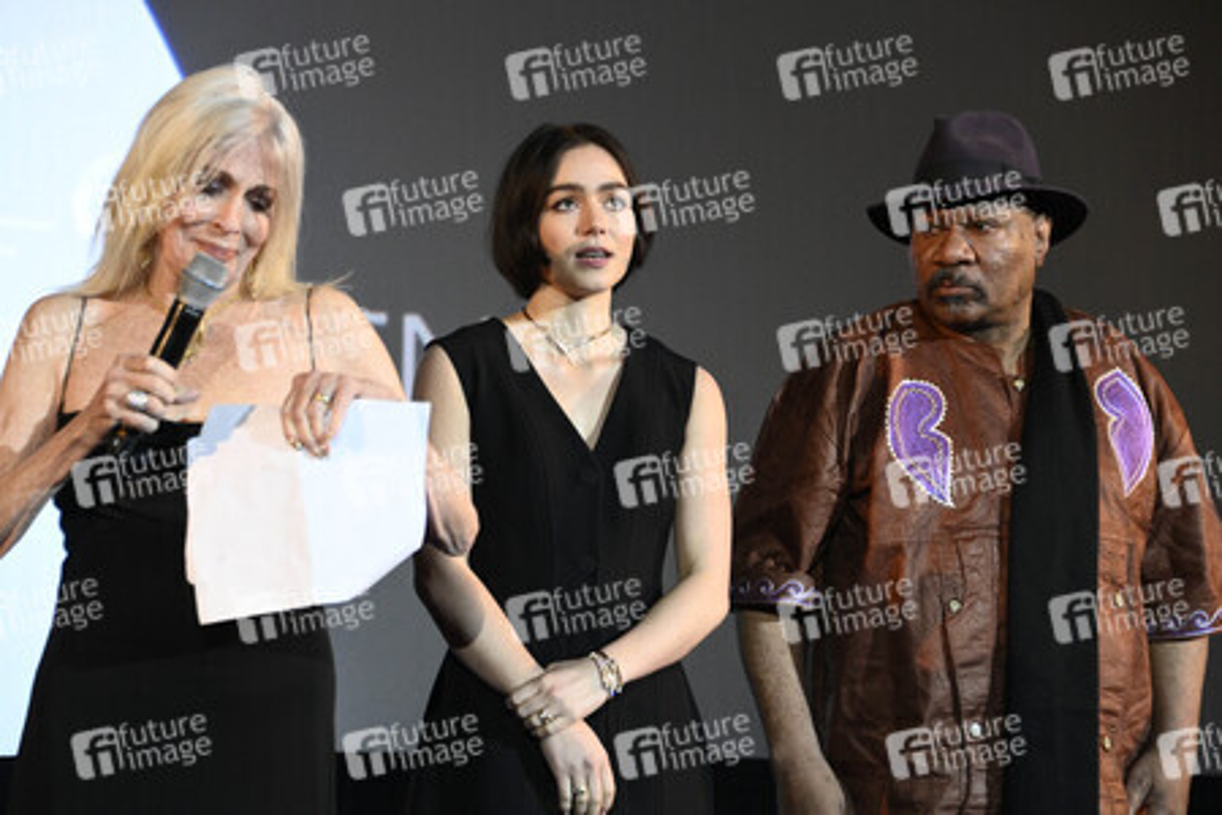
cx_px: 611
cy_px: 408
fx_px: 4141
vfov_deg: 11.2
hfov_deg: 16.8
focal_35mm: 122
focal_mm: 122
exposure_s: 1/160
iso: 6400
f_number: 5.6
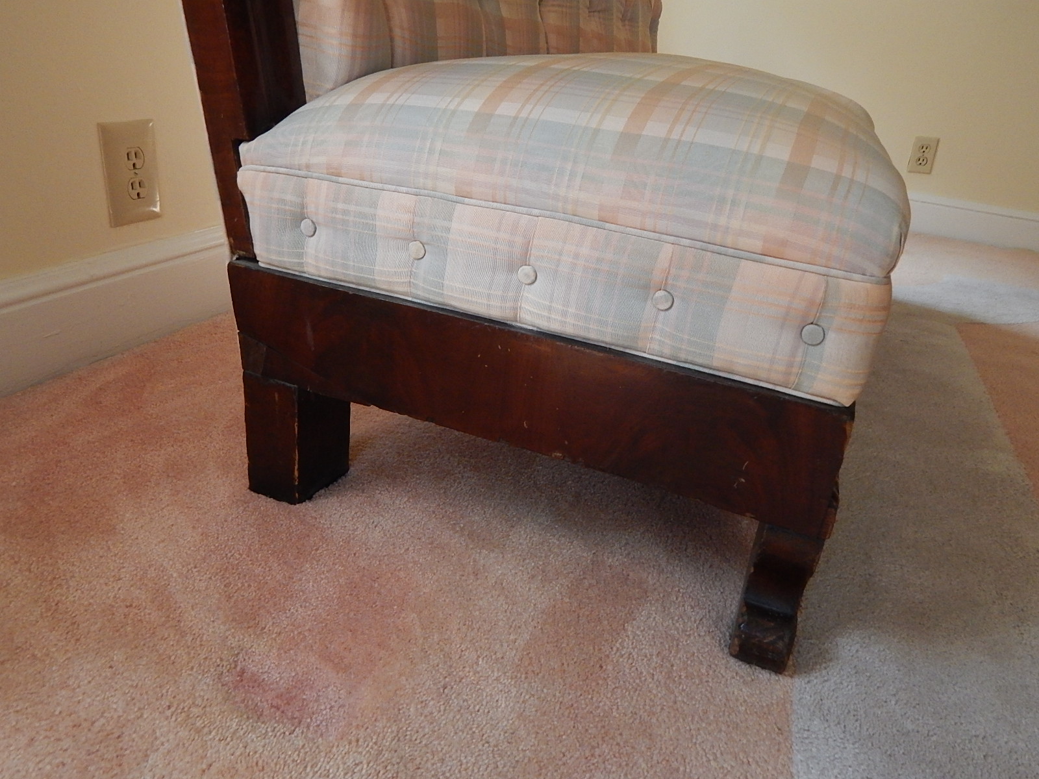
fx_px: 750
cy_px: 390
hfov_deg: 69.4
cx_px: 520
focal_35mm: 25
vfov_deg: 54.9
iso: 400
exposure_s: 1/100
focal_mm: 4.5
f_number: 3.1
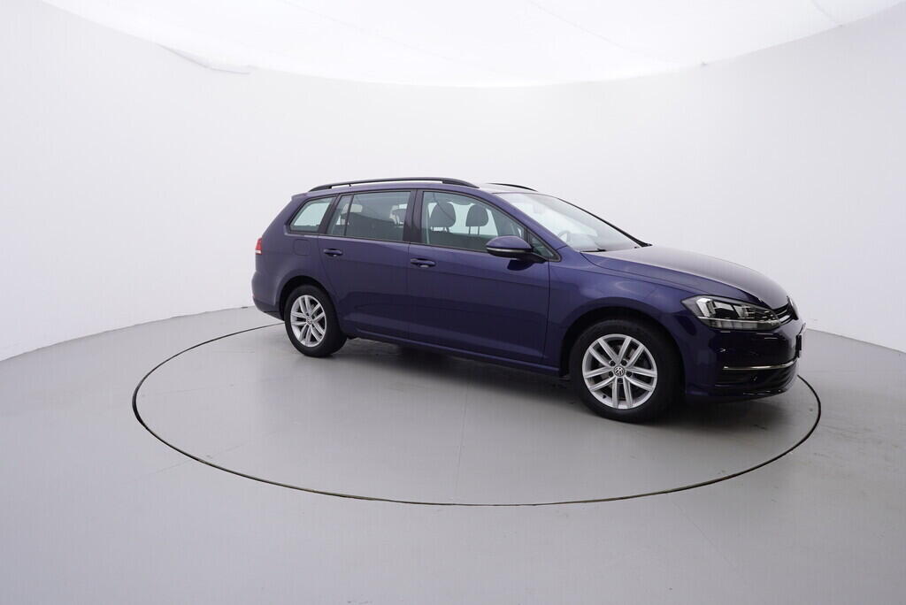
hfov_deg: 77.3
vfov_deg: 56.2
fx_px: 567
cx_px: 453
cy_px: 302
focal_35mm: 22
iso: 200
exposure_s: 1/80
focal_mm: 15
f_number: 5
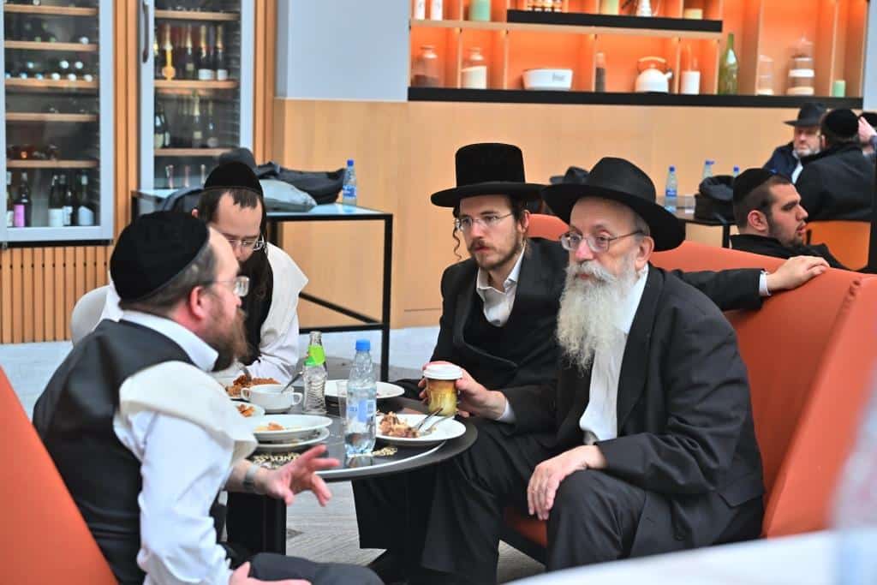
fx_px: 1437
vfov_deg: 23.0
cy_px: 292
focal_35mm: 59
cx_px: 438
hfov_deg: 33.9
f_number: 4
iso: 800
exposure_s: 1/200
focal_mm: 59
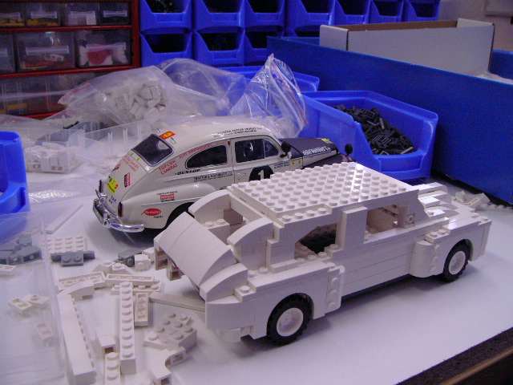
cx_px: 256
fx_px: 534
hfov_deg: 51.4
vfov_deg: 39.7
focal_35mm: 36
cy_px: 192
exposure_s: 1/50
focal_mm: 6
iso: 200
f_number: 2.8
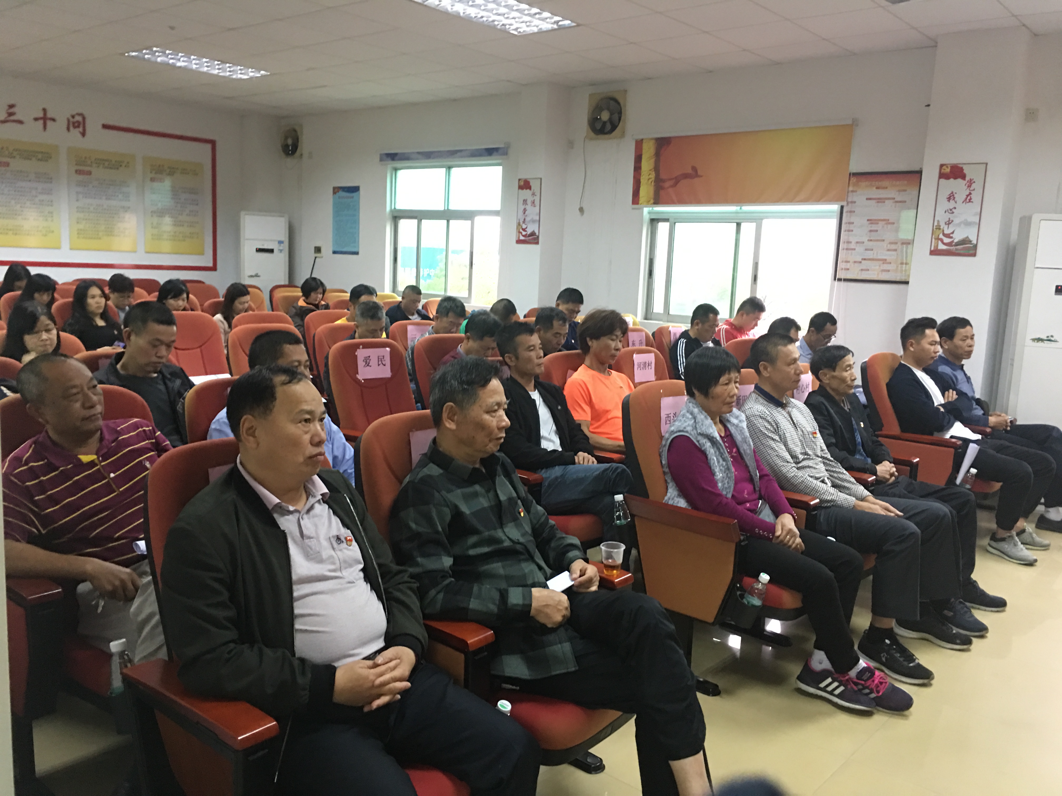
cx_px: 531
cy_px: 398
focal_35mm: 29
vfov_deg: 48.2
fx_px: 890
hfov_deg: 61.7
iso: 80
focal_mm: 4.15
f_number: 2.2
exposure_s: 1/10
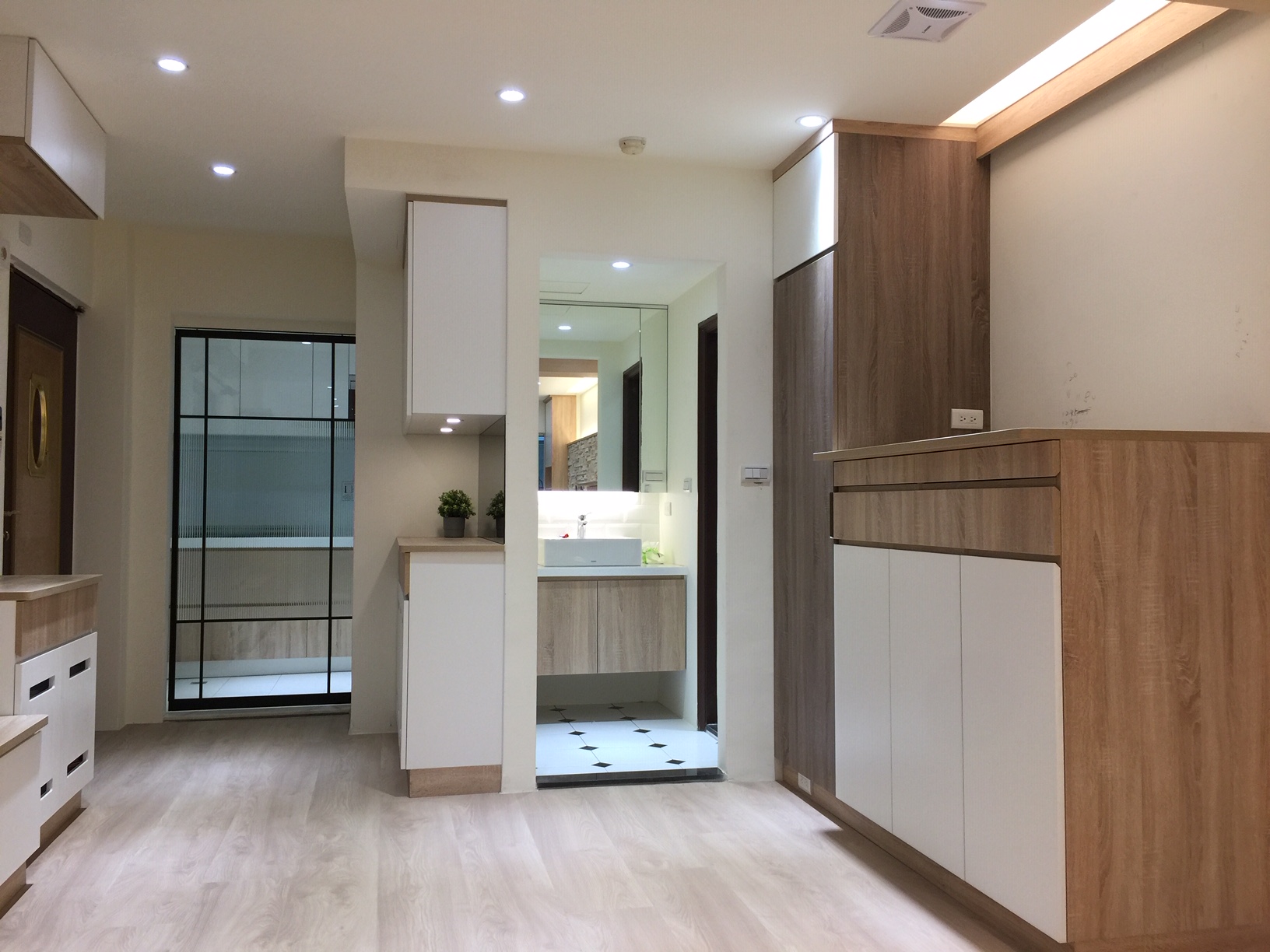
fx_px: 1064
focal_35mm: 29
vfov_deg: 48.2
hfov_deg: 61.7
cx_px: 635
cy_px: 476
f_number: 2.2
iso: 32
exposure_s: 1/30
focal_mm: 4.15
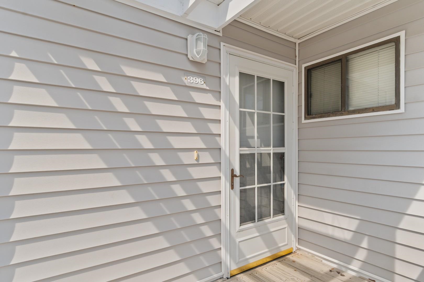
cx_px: 212
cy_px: 141
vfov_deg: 64.6
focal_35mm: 19
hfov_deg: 86.9
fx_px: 224
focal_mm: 13
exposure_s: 1/160
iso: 100
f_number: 6.3
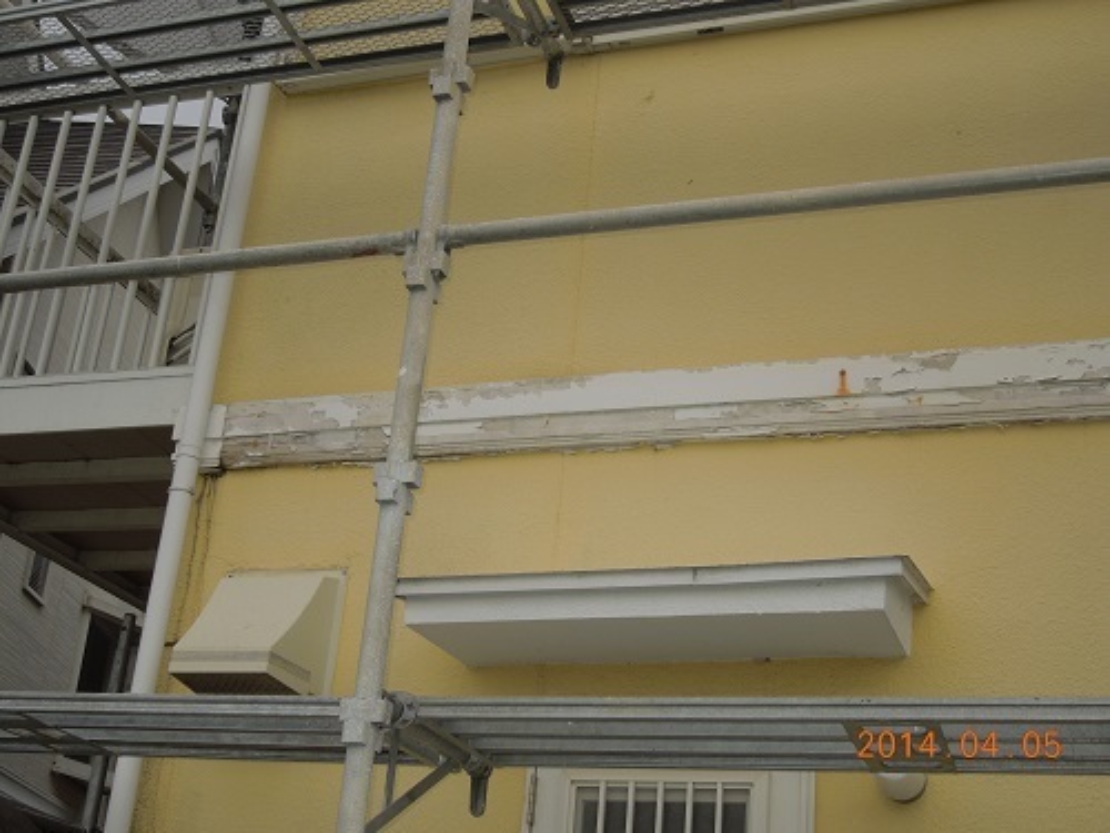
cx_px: 555
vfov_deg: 30.3
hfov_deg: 39.7
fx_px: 1539
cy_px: 416
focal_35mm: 48
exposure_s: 1/800
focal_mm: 8.7
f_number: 4
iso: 100
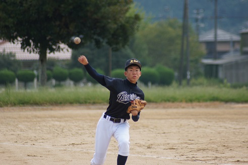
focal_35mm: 450
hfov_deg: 4.6
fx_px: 3097
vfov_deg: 3.0
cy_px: 82
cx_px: 124
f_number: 5.6
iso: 250
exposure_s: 1/500
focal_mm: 300
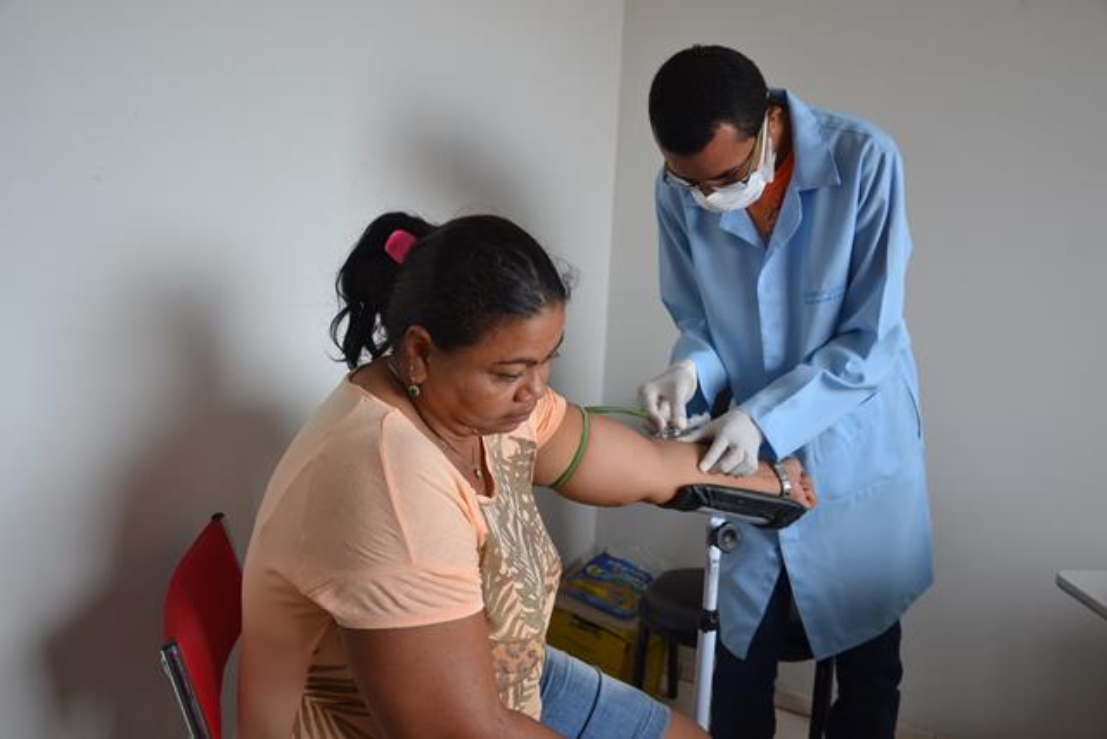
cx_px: 554
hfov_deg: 59.5
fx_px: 969
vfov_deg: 41.7
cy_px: 370
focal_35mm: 32
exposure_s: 1/60
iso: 400
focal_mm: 21
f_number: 4
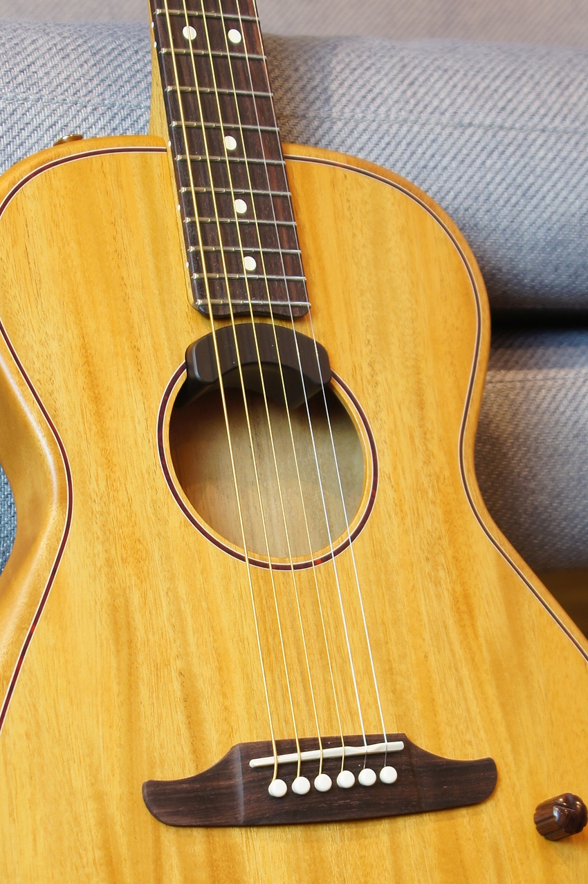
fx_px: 2305
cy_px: 673
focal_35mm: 94
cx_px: 262
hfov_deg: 14.5
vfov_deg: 21.5
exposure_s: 1/5
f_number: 4.5
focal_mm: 35
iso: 100
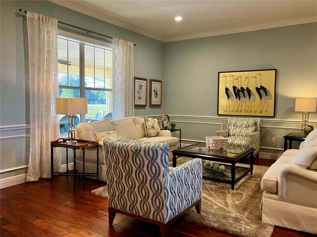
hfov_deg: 63.4
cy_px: 118
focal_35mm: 28
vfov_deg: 49.7
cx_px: 158
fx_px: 256
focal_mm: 3.99
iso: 100
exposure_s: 1/60
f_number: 1.8
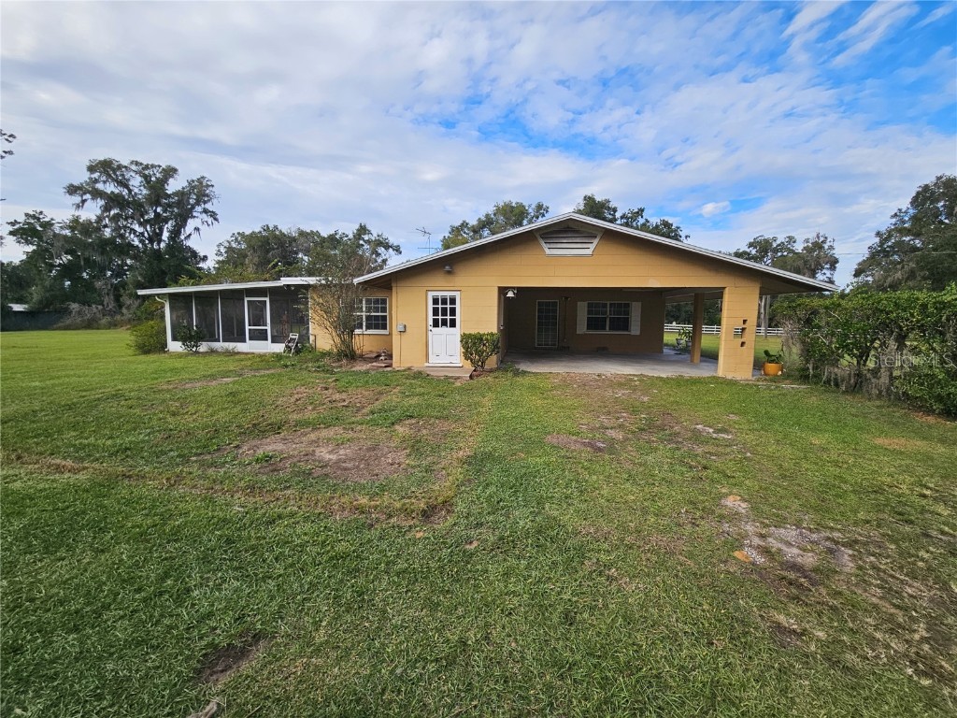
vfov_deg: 89.9
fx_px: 359
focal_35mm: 13
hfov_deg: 106.2
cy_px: 359
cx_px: 478
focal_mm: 2.2
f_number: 2.2
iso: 50
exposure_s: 1/1336
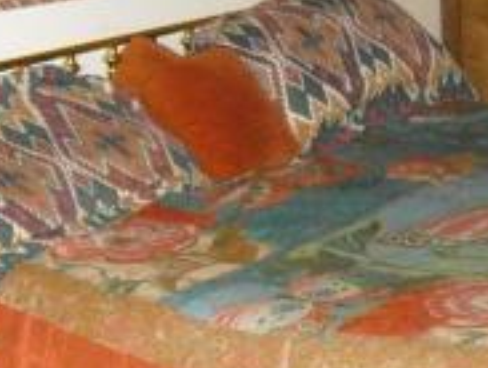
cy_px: 0
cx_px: 392
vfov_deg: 12.9
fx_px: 1610
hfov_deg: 17.1
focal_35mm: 114
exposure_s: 1/60
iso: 800
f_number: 3.1
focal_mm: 6.3
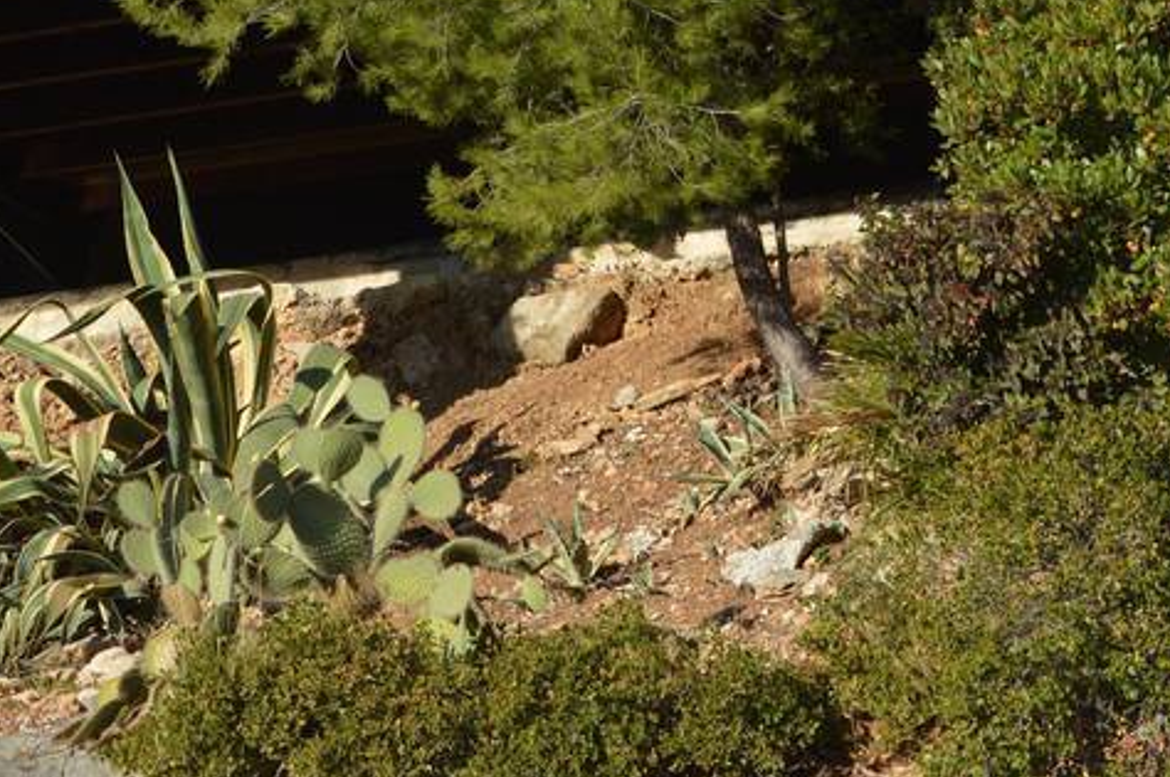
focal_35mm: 129
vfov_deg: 10.4
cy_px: -192
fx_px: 4188
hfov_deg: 15.8
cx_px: 987
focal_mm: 34
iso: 100
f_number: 7.1
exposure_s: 1/200
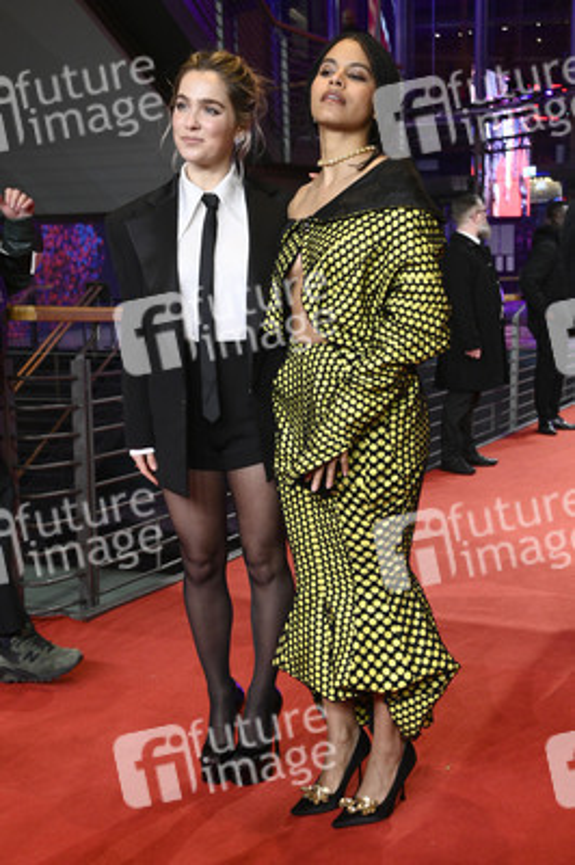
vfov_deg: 39.6
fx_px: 1200
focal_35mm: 50
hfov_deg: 26.9
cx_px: 288
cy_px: 432
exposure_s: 1/250
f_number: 5.6
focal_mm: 50
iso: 5000
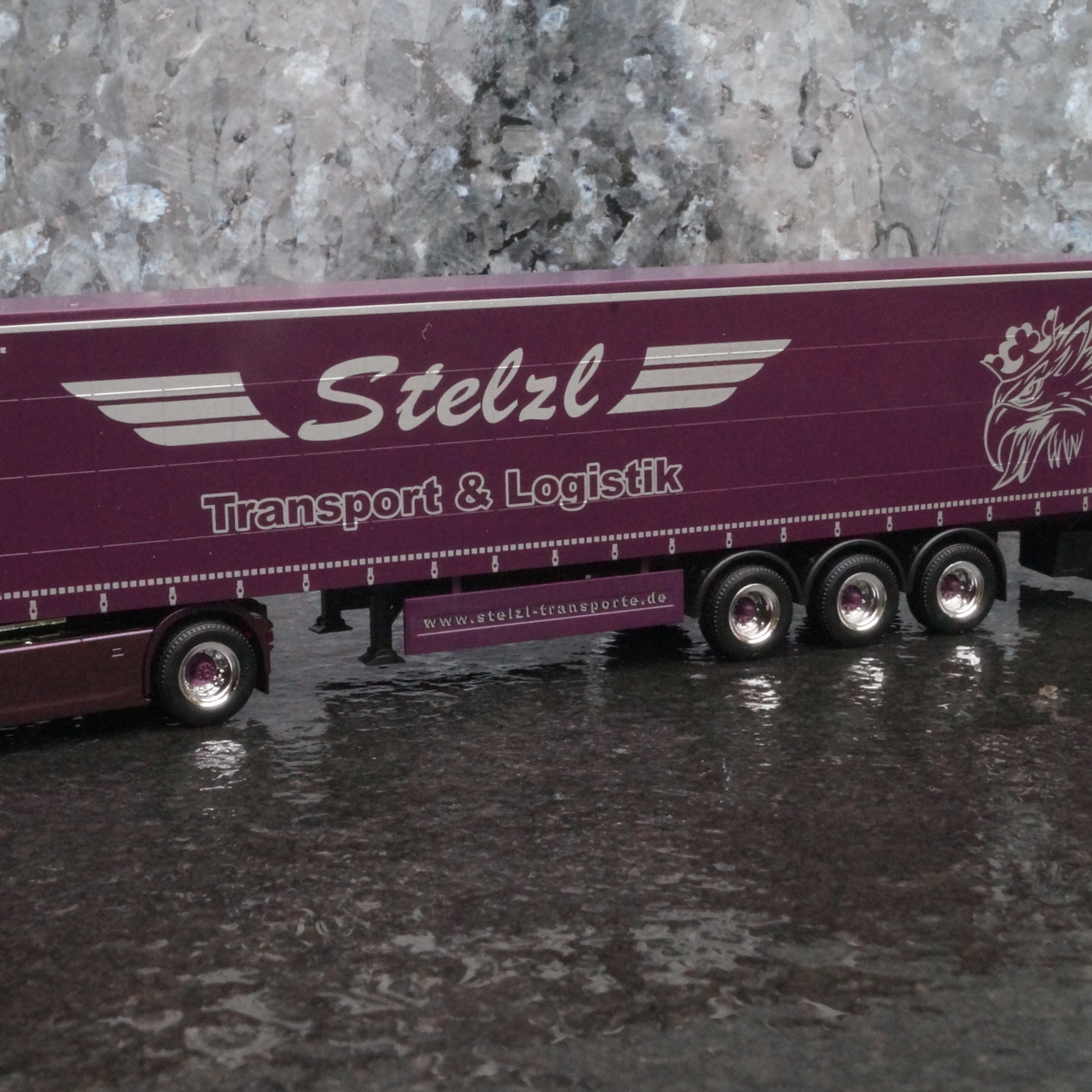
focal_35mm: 53
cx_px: 391
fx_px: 1892
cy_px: 521
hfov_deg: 32.0
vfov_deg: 32.2
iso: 2500
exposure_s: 1/60
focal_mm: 26
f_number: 25
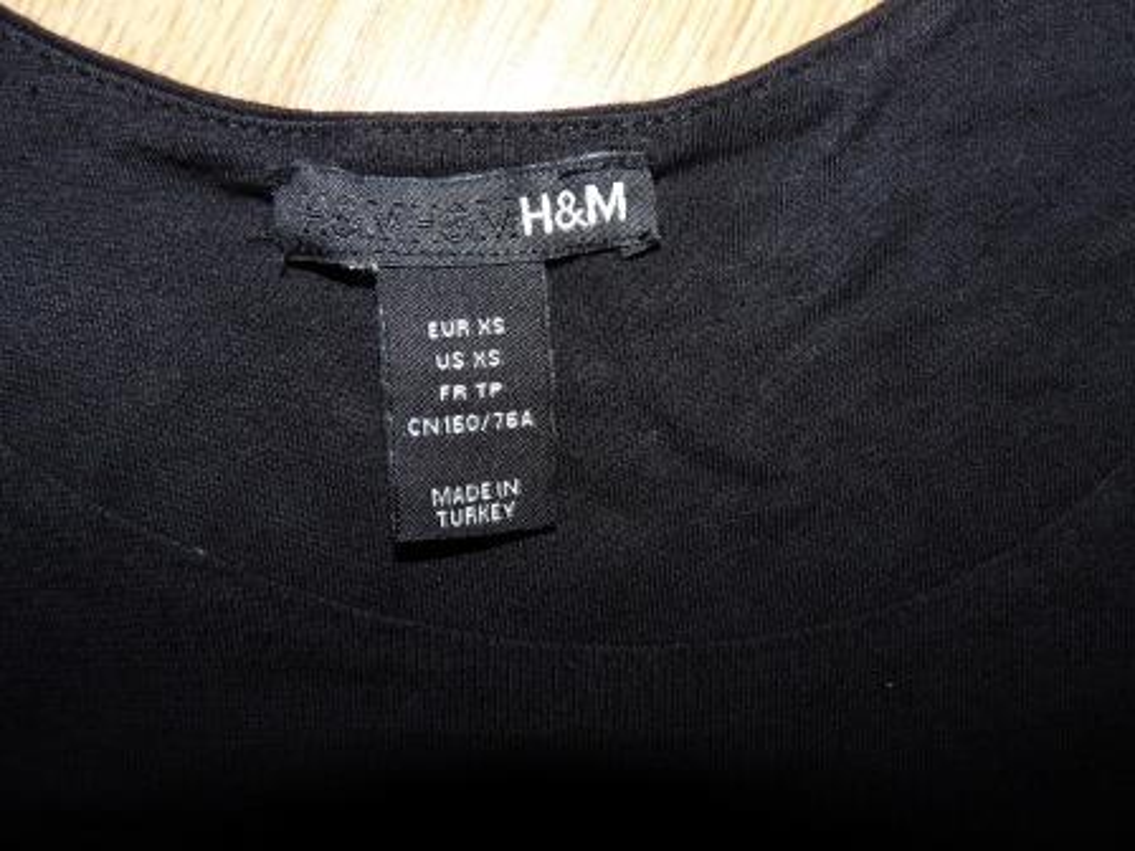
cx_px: 568
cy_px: 426
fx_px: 885
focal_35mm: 27
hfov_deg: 65.3
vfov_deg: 51.4
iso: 100
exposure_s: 1/125
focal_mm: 4.8
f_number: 4
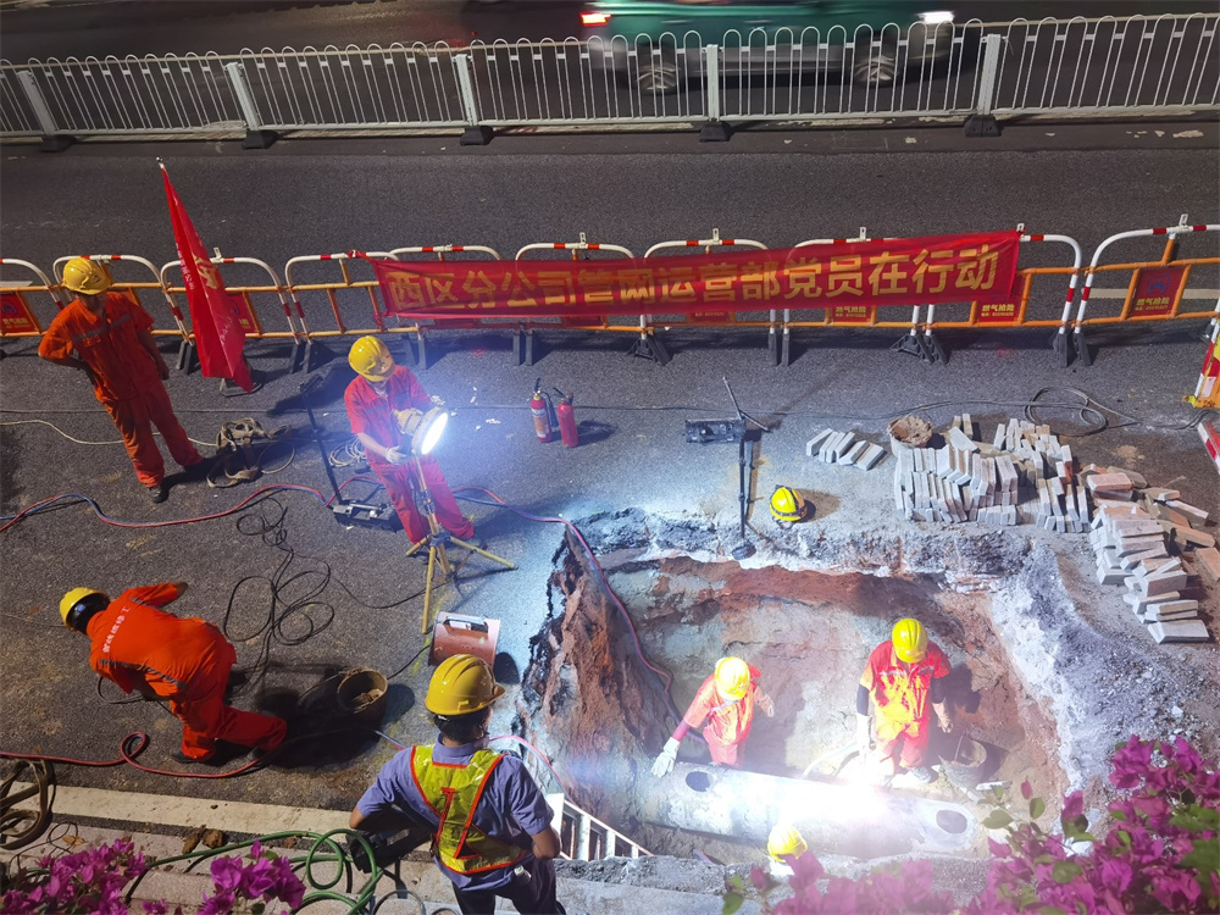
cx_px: 610
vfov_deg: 51.4
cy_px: 458
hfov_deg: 65.3
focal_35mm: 27
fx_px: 952
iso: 250
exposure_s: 1/50
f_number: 1.9
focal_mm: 6.71
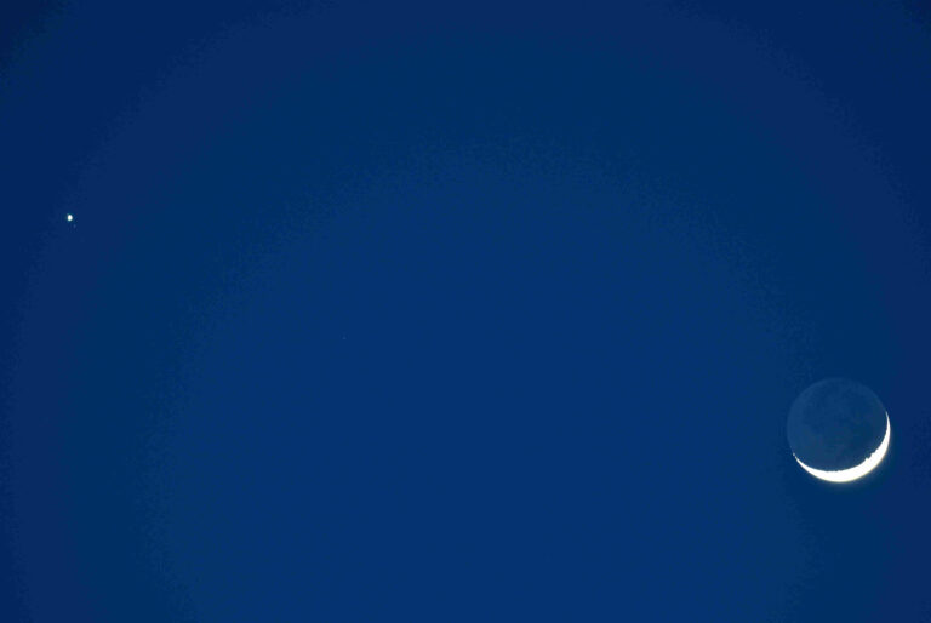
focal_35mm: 450
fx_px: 11651
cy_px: 312
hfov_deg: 4.6
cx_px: 466
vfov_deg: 3.1
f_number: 5.6
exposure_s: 1
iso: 400
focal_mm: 300
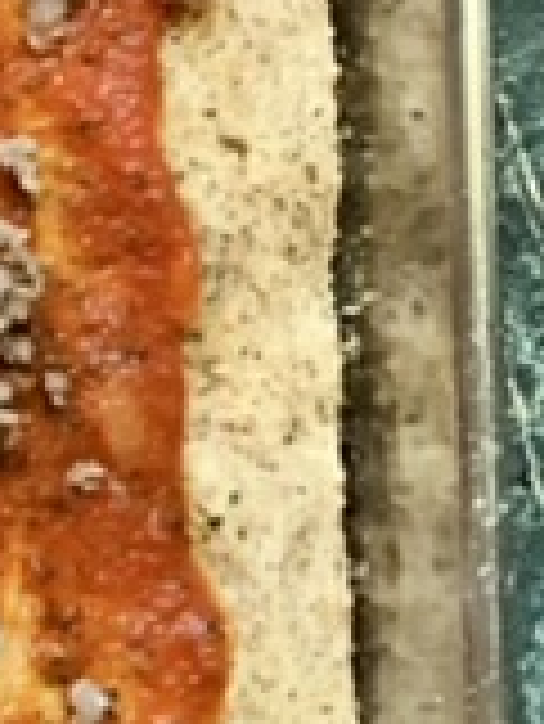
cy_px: 117
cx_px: -1110
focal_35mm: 178
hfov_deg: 7.3
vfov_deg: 11.1
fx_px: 3725
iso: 80
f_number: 1.8
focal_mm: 3.99
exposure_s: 1/15
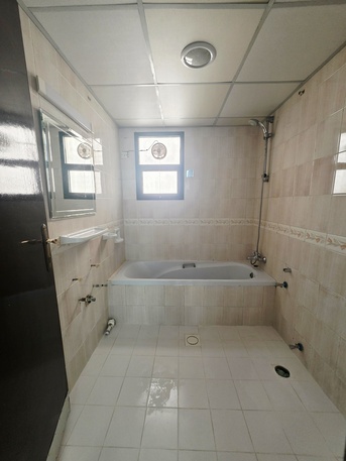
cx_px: 173
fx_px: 173
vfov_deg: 106.2
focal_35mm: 13
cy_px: 230
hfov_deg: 89.9
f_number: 1.9
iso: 250
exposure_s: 1/101
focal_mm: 2.2
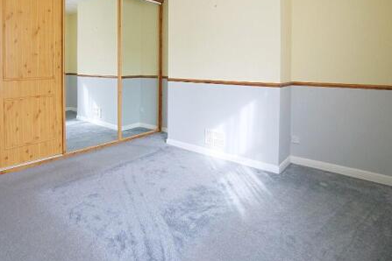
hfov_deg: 77.1
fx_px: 240
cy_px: 71
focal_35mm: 22
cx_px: 146
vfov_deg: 55.0
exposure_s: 1/160
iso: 1250
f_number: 4
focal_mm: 10
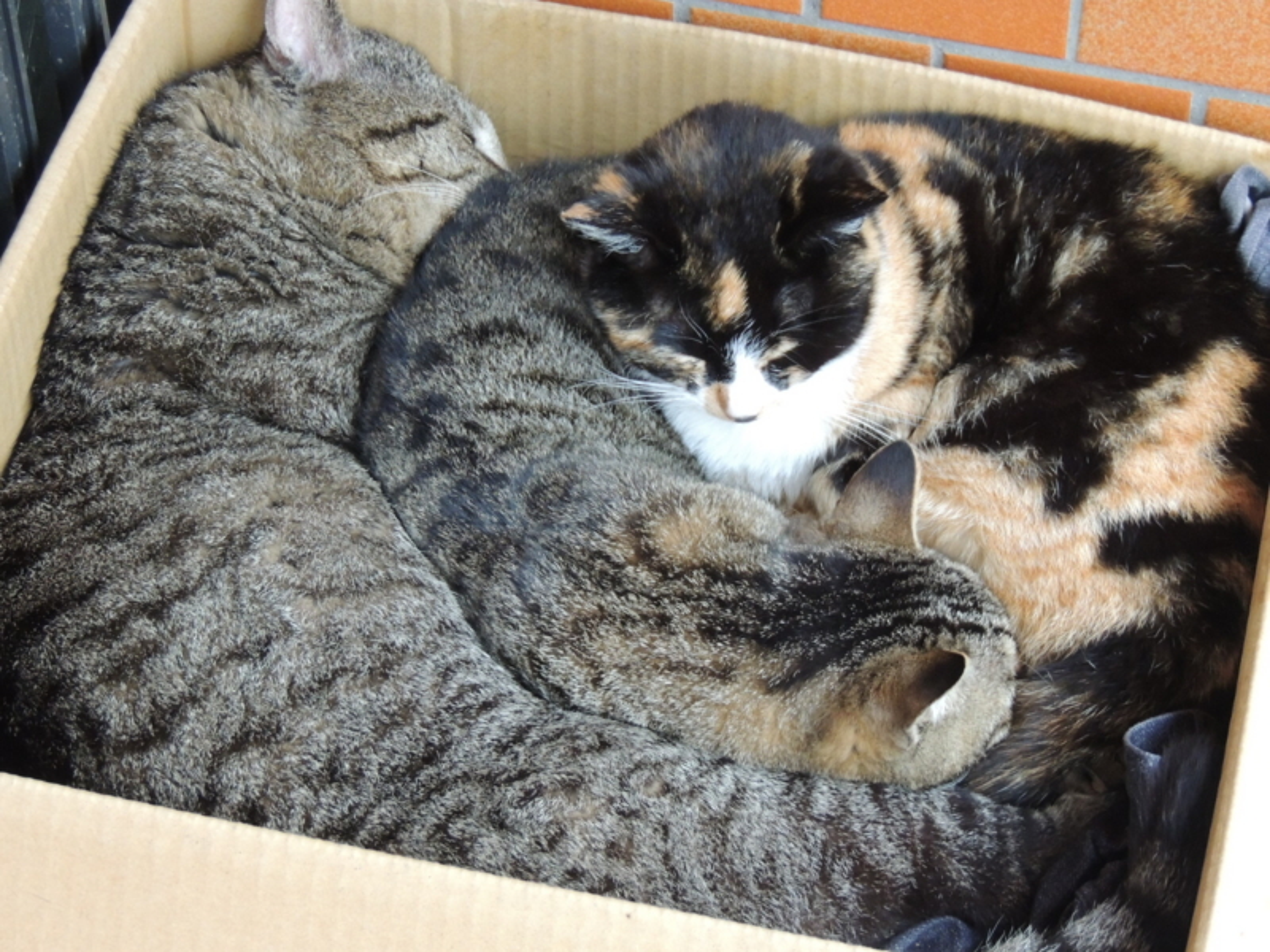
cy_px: 476
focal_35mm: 105
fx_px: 3852
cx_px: 635
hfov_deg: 18.7
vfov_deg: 14.1
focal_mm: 18.7
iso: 800
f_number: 4.2
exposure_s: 1/20
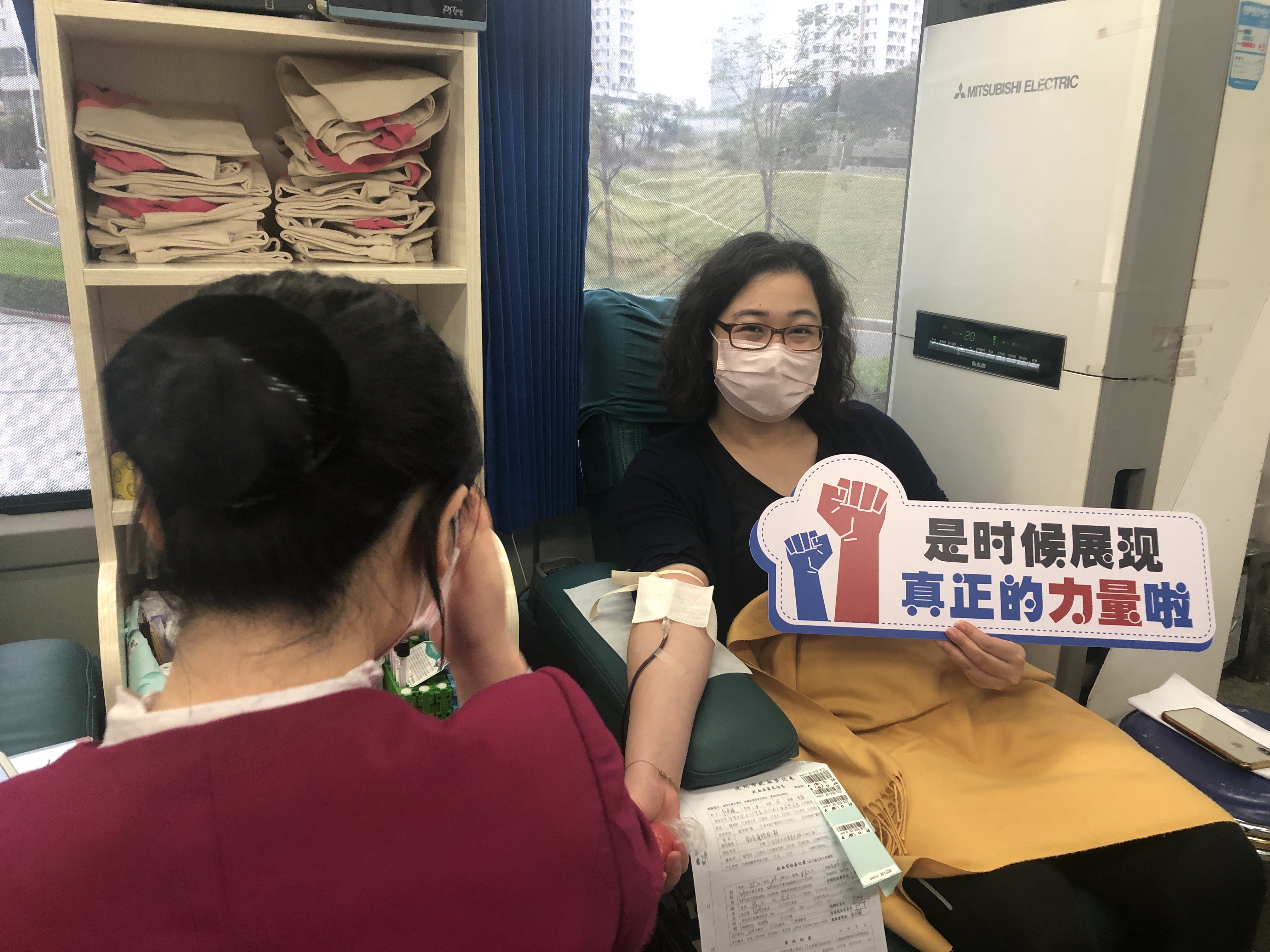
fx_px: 1027
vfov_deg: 49.7
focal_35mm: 28
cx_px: 635
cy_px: 476
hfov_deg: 63.4
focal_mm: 4
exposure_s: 1/17
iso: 64
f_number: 1.8
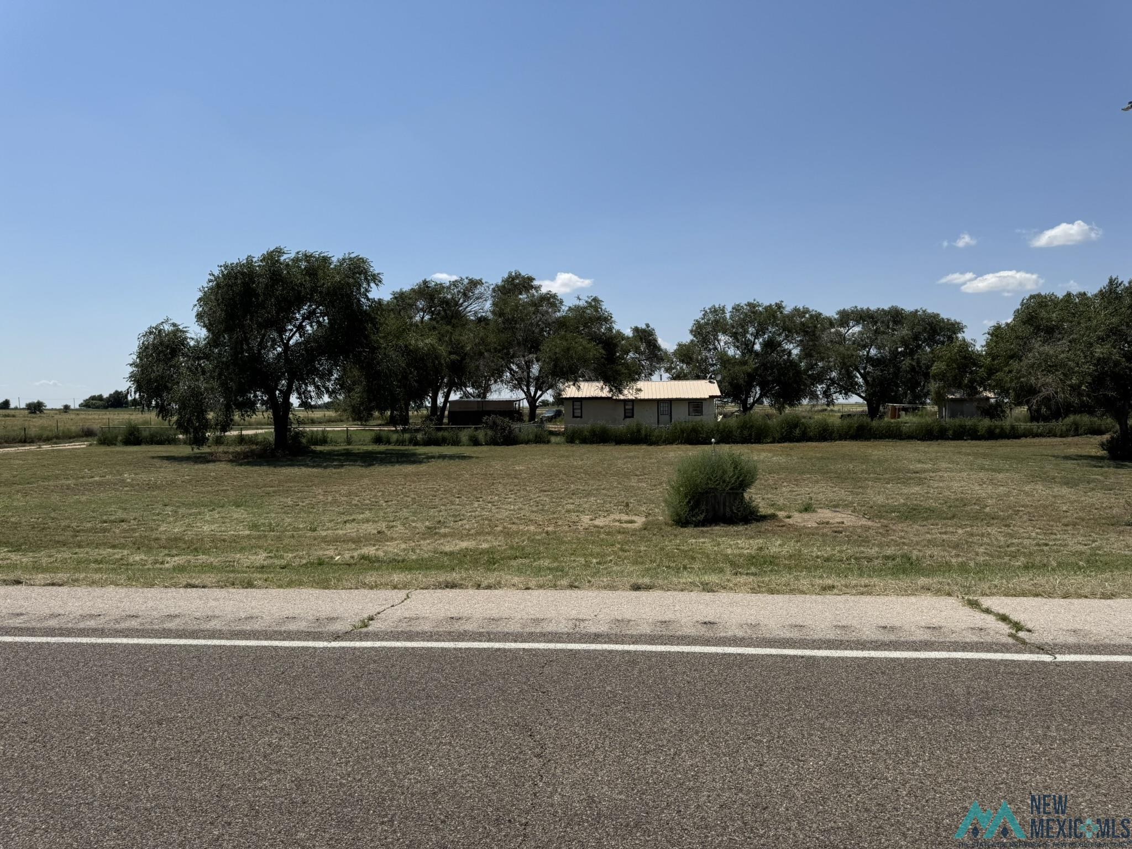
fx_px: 785
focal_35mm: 24
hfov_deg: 71.6
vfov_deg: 56.8
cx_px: 566
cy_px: 424
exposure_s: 1/7092
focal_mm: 6.76
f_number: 1.78
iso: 80
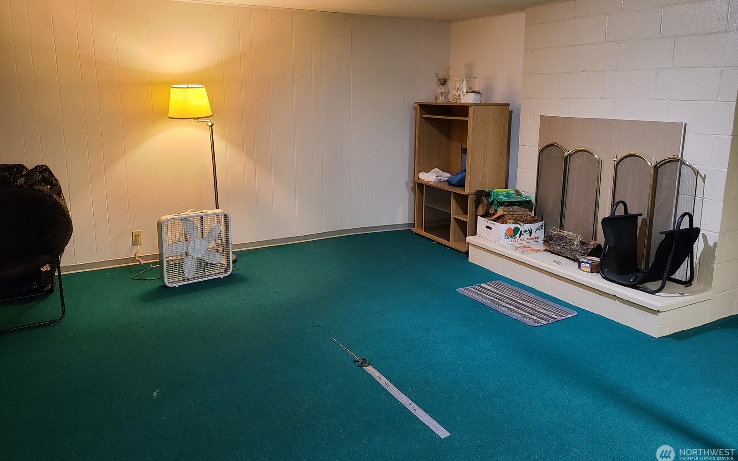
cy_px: 195
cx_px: 373
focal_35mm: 28
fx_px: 563
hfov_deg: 66.5
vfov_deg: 44.4
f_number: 1.8
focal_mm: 5.4
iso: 400
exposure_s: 1/40
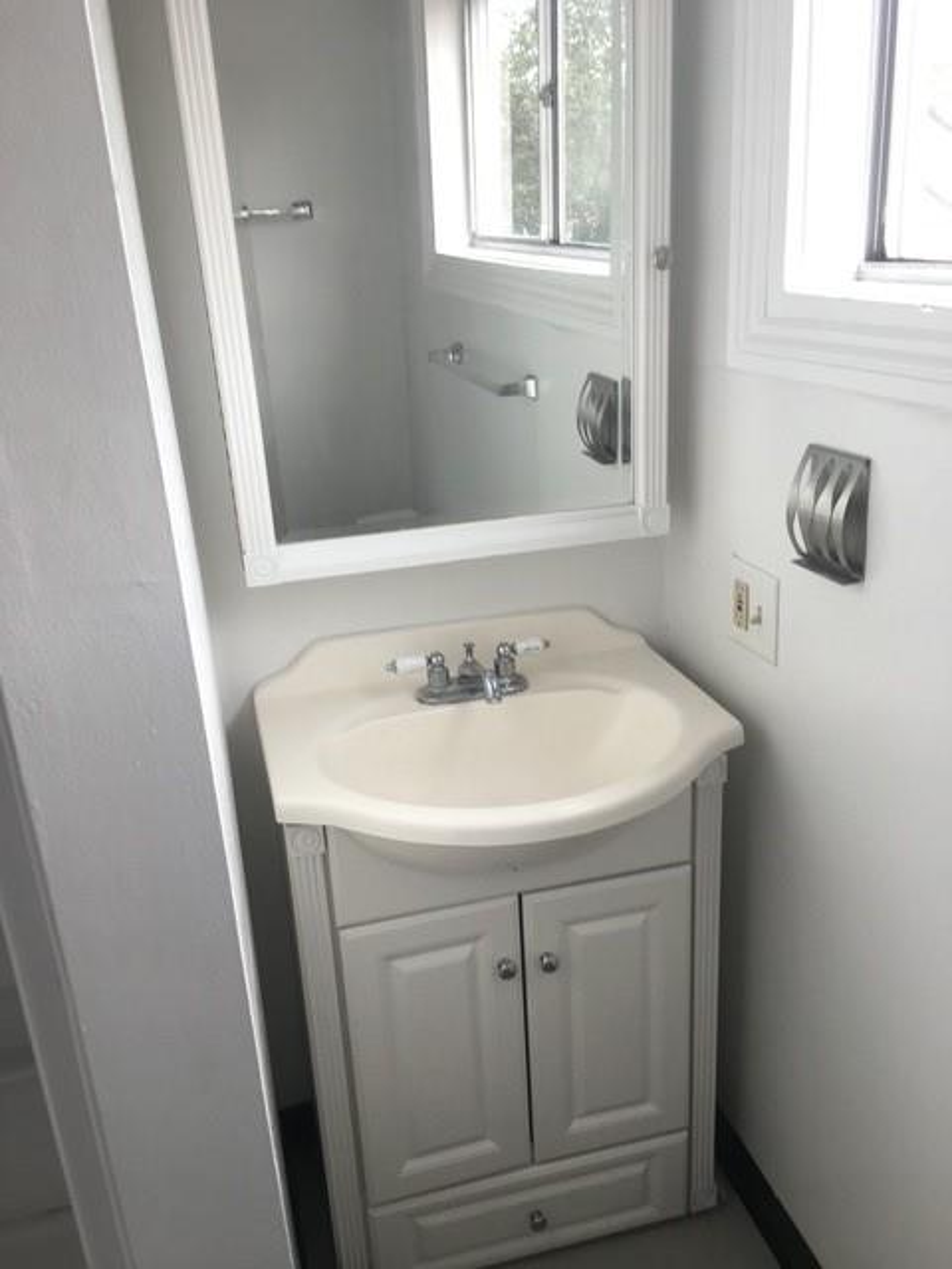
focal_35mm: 29
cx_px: 476
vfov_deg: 61.7
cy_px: 634
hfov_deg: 48.2
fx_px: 1063
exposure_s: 1/120
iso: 32
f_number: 2.2
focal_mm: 4.15
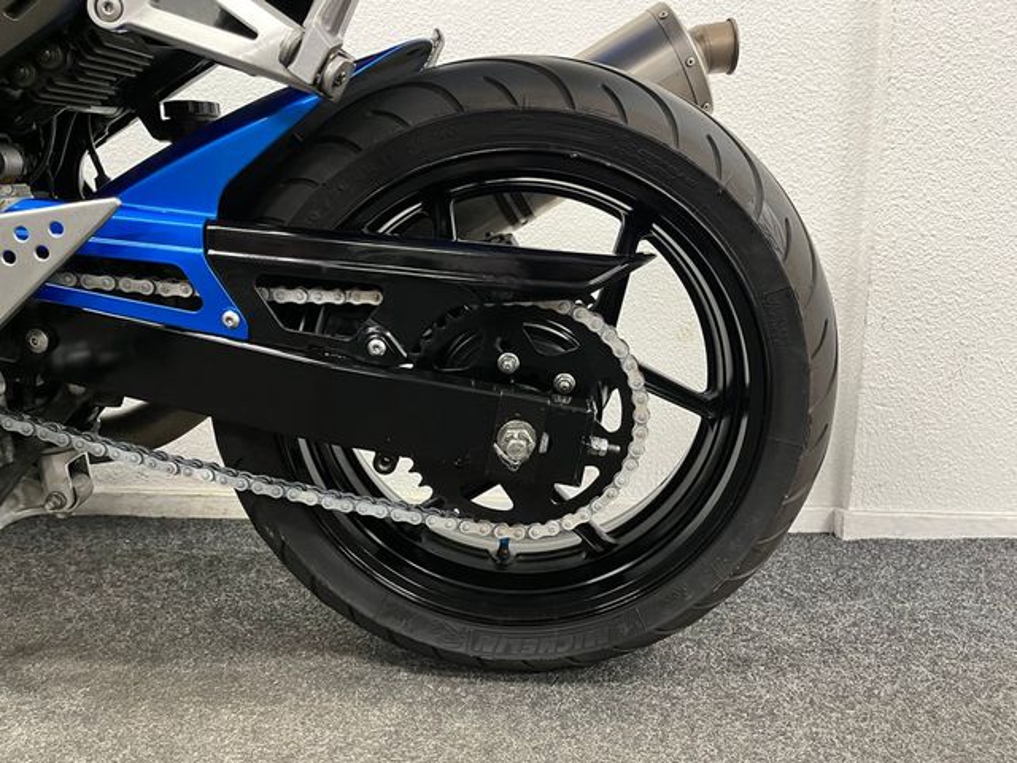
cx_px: 508
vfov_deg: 53.1
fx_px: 764
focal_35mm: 26
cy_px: 382
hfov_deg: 67.3
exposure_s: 1/50
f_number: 1.6
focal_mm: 5.1
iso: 400
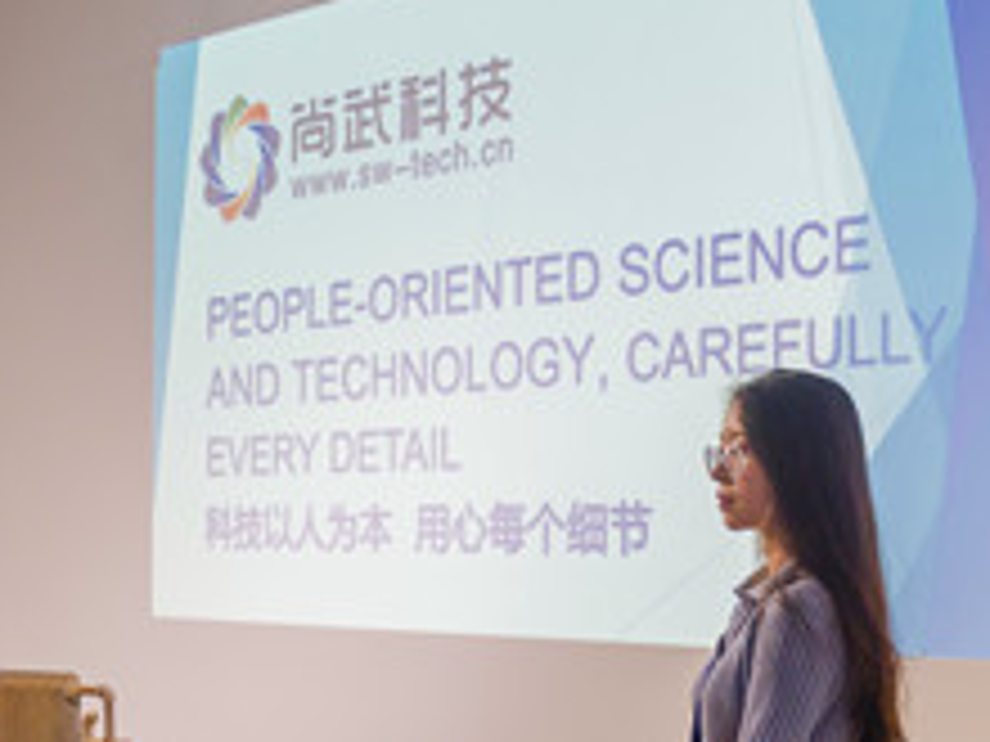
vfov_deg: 21.6
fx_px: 1945
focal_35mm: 68
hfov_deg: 28.4
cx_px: 356
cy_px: 468
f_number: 4
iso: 800
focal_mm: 26
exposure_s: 1/80
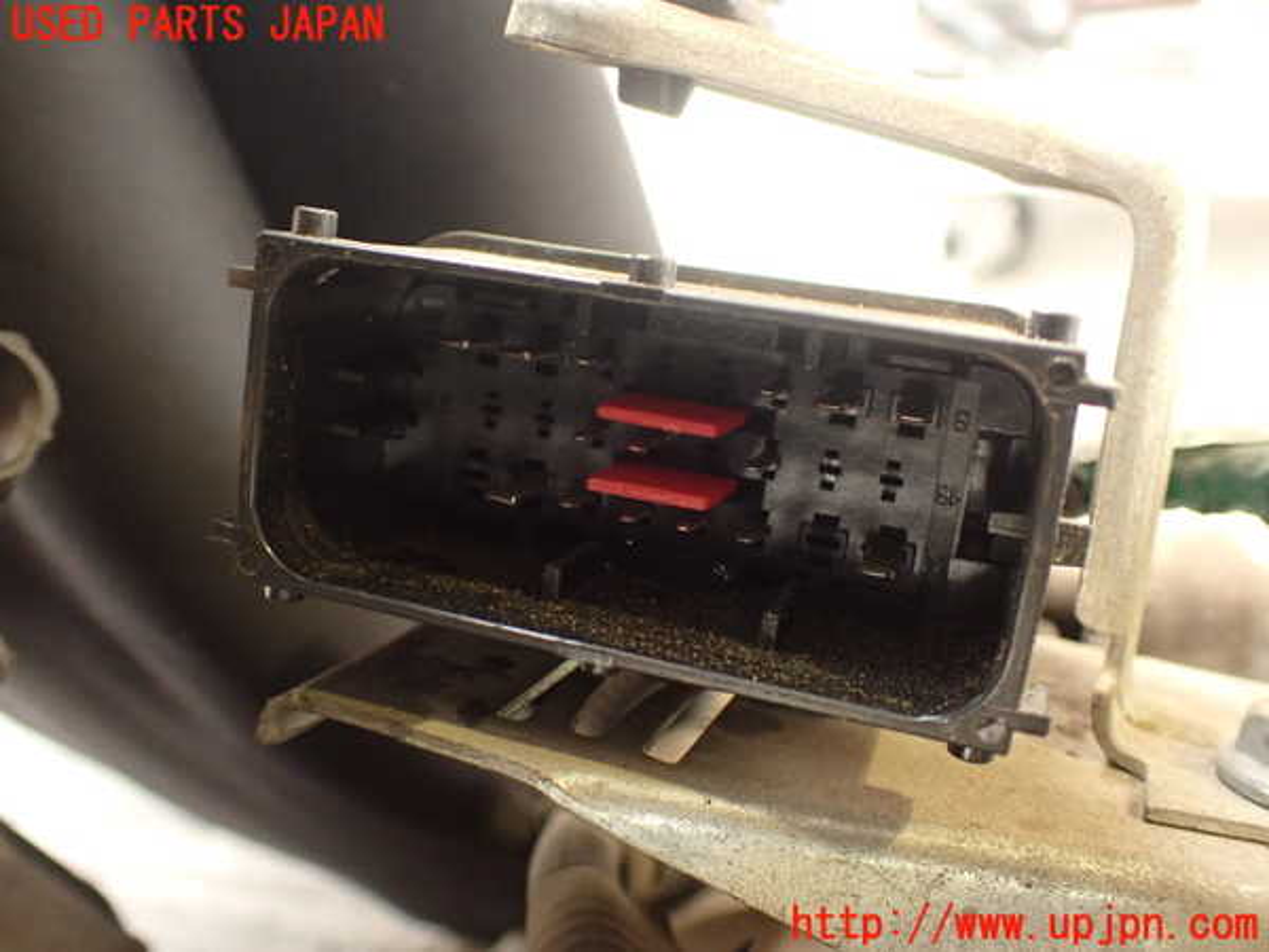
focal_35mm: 32
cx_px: 634
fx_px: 1173
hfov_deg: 56.8
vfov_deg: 44.2
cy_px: 476
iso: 500
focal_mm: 5.79
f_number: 2.4
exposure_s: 1/30
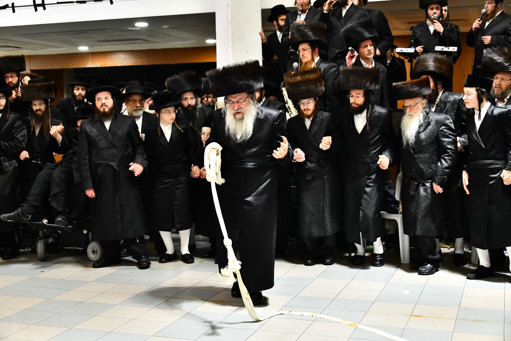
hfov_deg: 41.1
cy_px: 170
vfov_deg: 28.1
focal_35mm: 48
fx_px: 681
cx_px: 256
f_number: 5
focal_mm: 48
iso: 4000
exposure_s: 1/160
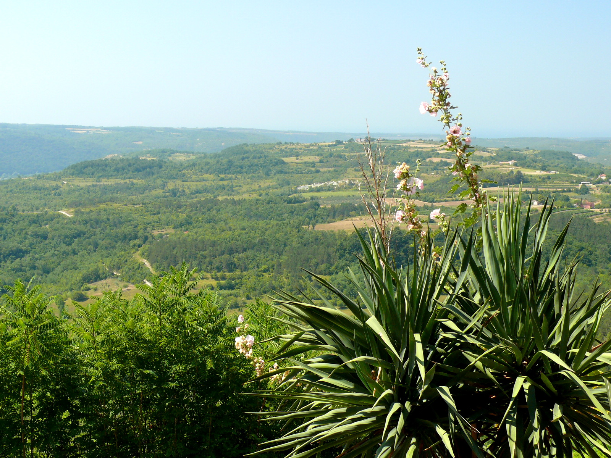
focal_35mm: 55
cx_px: 306
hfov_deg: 34.9
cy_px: 229
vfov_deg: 26.6
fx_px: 971
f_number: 4
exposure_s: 1/200
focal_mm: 9.6
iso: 100
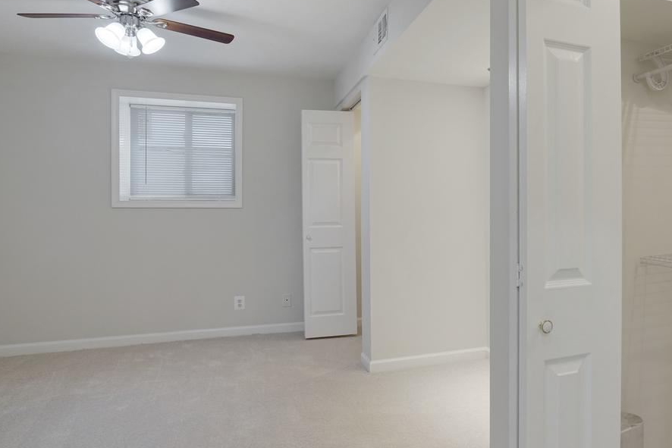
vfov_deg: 49.4
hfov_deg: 66.7
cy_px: 195
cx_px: 470
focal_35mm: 26
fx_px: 485
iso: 1250
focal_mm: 16
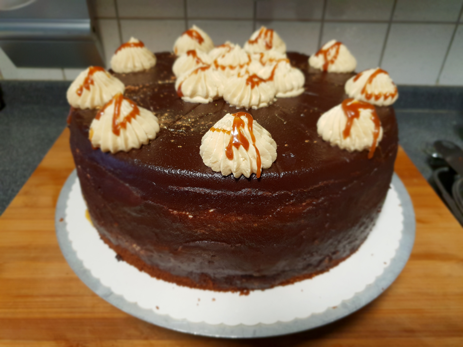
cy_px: 174
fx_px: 348
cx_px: 232
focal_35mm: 26
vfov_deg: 53.1
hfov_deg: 67.3
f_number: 1.5
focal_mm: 4.3
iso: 160
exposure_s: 1/50
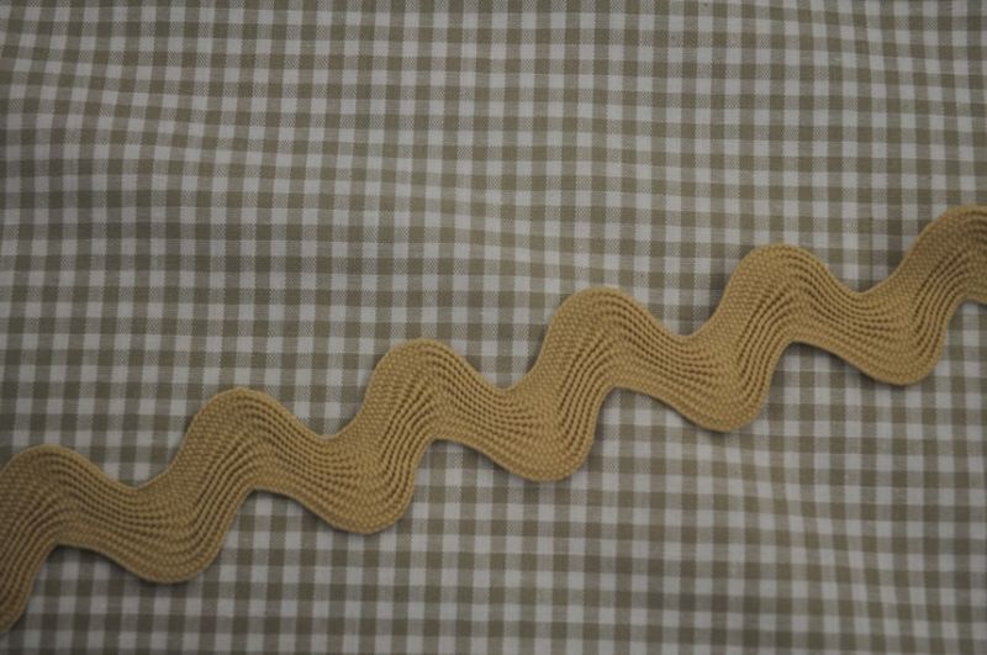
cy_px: 328
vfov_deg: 25.7
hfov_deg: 37.9
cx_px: 494
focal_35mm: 52
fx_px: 1437
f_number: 5
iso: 400
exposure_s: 1/80
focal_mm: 35
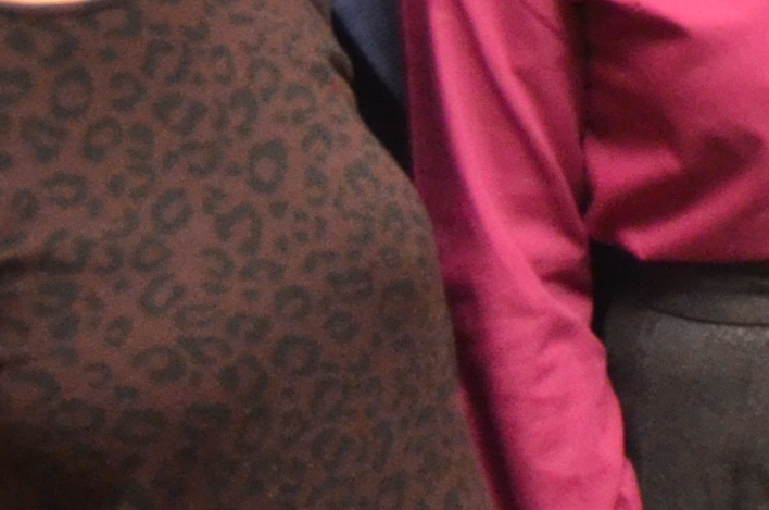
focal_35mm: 188
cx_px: 2168
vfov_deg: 7.3
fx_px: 4008
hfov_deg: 9.2
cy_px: 37
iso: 1400
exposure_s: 1/30
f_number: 3.5
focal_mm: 18
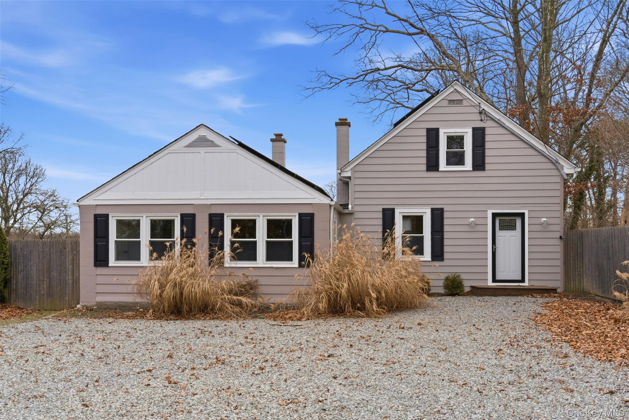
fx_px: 611
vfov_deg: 37.8
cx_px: 314
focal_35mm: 35
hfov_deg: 54.4
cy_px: 210
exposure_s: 1/800
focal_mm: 35
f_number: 9
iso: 250
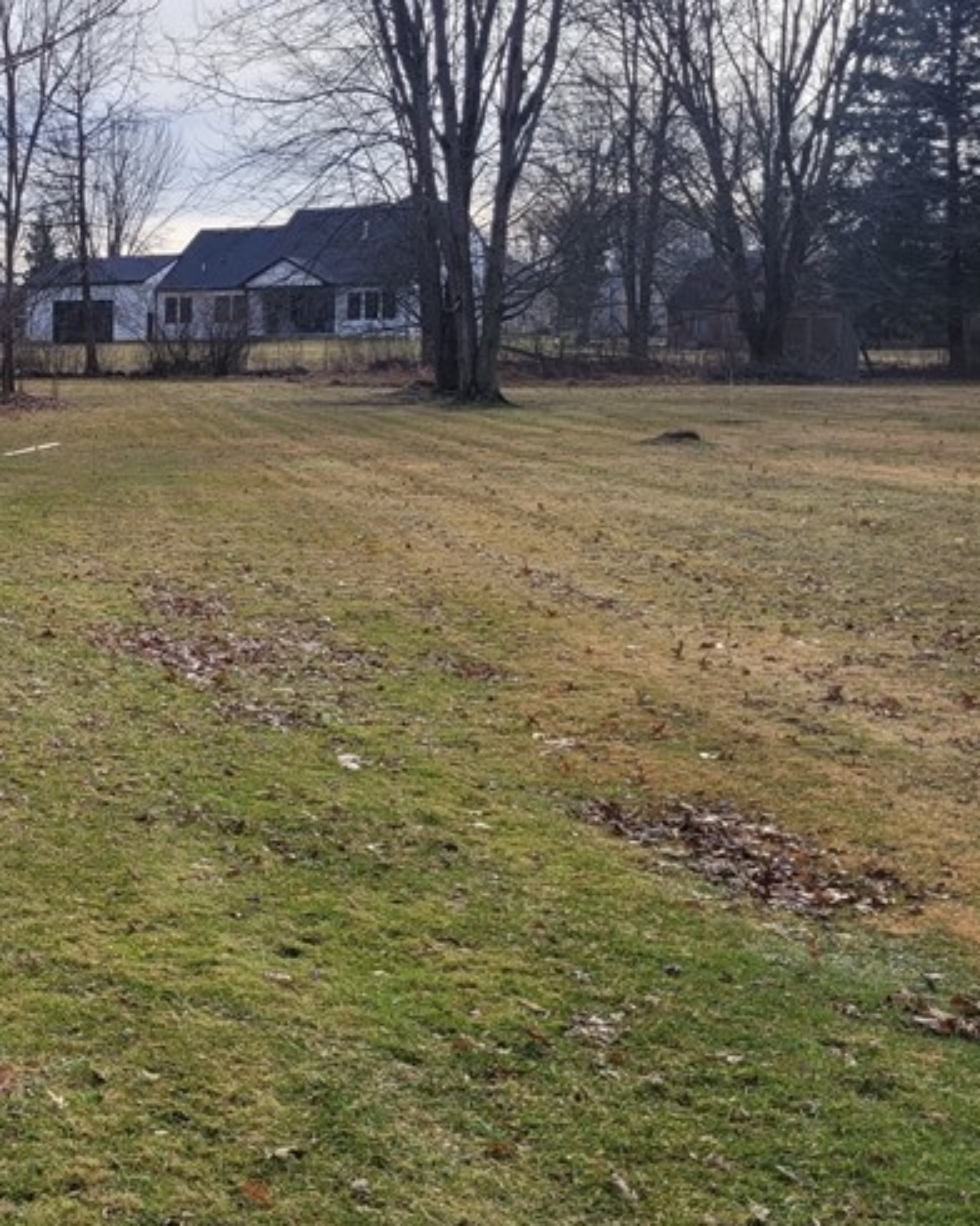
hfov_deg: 25.0
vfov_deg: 35.3
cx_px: -280
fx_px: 1922
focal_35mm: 53
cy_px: 520
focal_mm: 5.4
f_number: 1.8
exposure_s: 1/1606
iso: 40
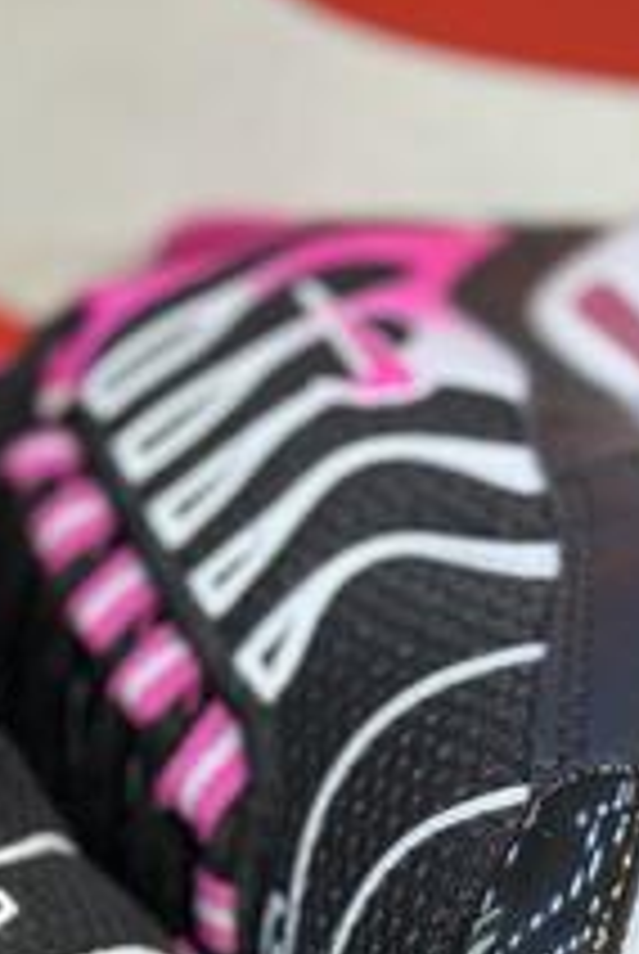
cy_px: 612
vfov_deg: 14.4
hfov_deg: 9.6
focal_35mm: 142
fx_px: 3768
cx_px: -7
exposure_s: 1/100
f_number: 1.78
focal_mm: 6.86
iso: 80
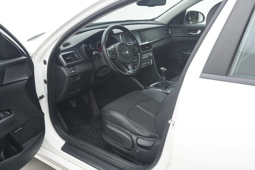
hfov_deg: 53.2
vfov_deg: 36.8
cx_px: 128
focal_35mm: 36
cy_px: 85
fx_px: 255
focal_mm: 24
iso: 2500
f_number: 6.3
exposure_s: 1/250
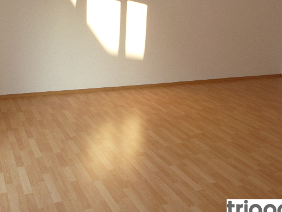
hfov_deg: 44.8
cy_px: 75
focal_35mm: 42
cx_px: 137
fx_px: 342
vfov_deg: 34.1
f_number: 3.3
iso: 100
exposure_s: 1/30
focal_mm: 5
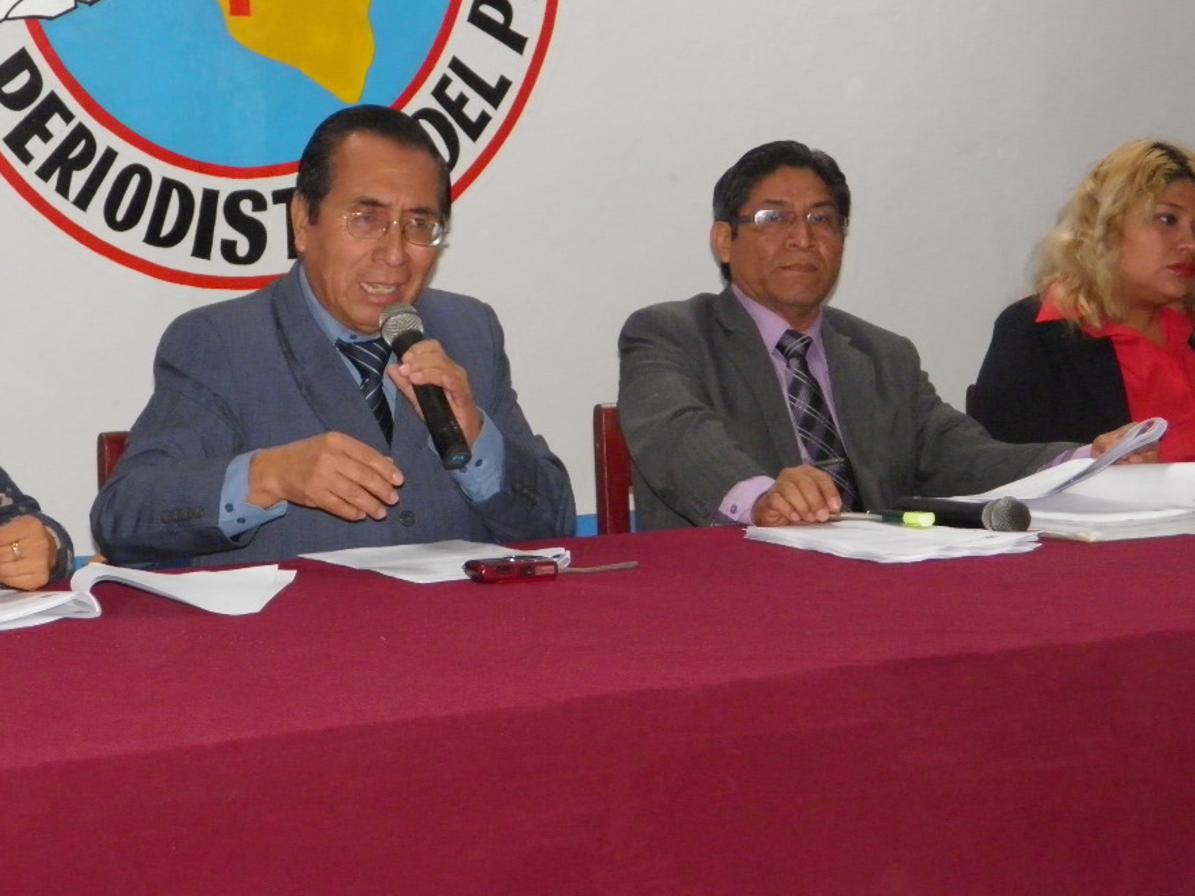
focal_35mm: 90
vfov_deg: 16.4
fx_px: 3106
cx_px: 480
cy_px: 411
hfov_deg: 21.7
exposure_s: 1/80
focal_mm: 11.2
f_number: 3.8
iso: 320
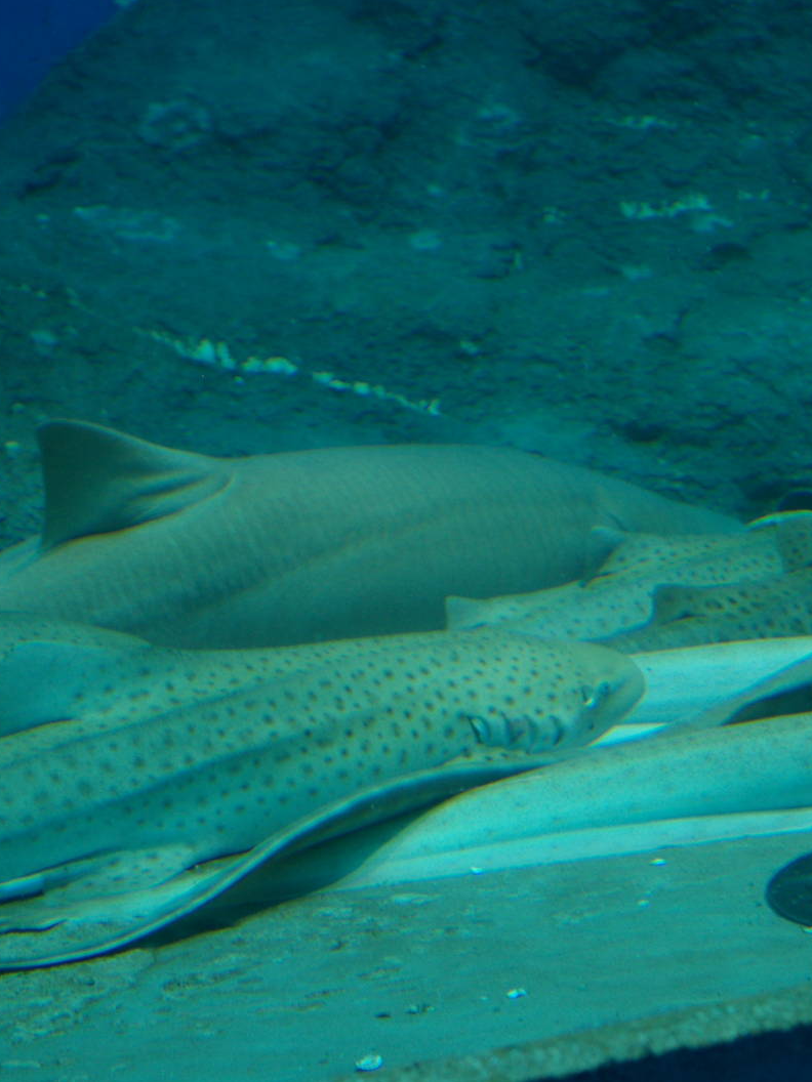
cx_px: 559
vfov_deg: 23.6
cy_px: 543
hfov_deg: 17.7
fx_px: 2596
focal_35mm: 83
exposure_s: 1/8
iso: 400
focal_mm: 38
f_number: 4.5
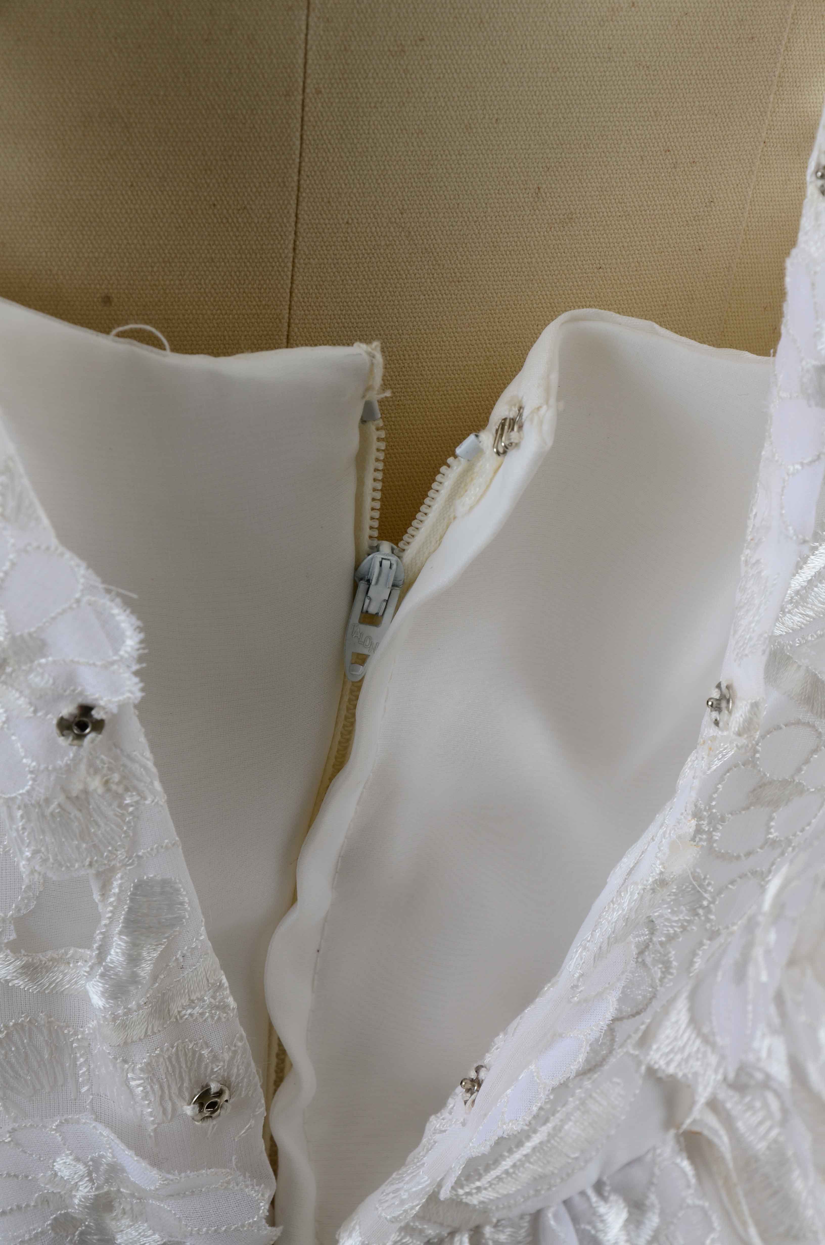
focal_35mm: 158
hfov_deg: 8.7
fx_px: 5438
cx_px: 412
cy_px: 622
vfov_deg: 13.1
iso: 200
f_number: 13
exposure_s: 1/160
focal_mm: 105
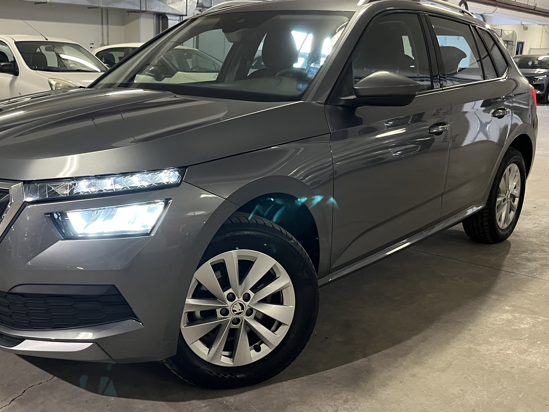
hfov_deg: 48.4
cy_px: 209
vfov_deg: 37.7
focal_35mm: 38
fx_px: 603
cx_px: 200
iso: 200
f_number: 1.6
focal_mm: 5.1
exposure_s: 1/50
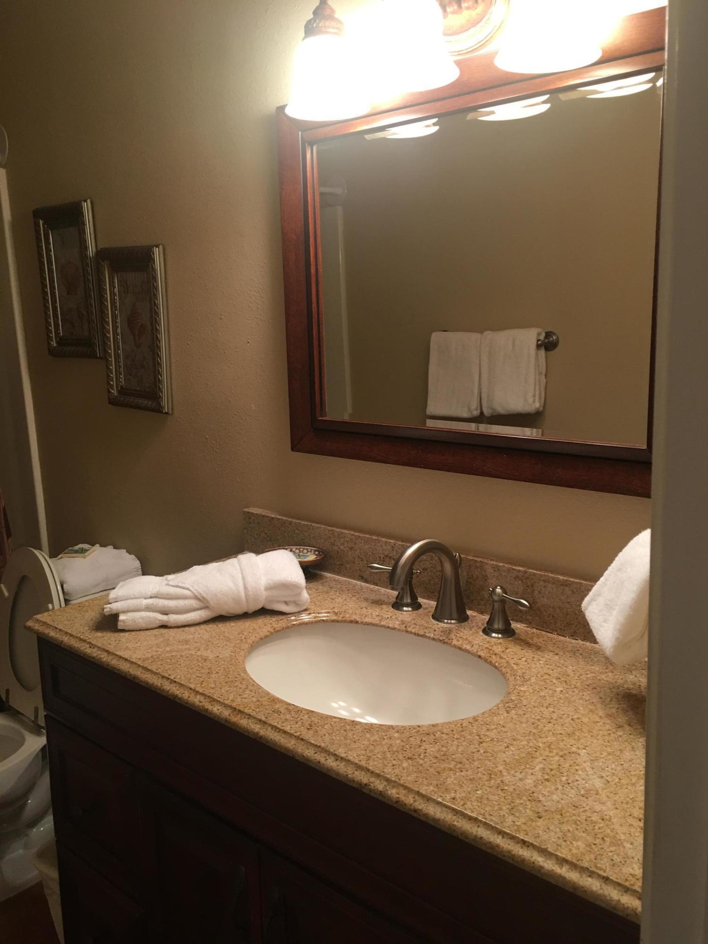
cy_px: 472
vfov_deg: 61.7
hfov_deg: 48.2
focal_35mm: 29
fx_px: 791
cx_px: 354
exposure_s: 1/15
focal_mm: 4.15
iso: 40
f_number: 2.2
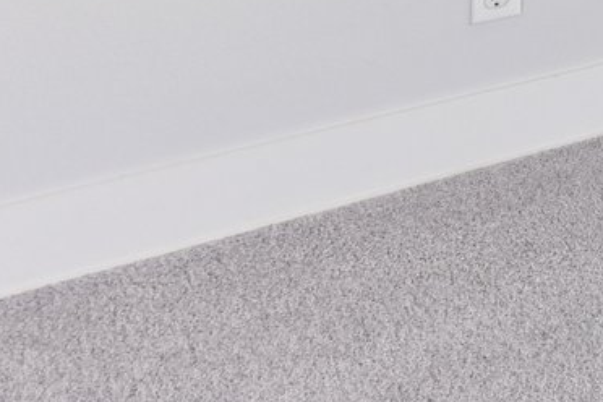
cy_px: -447
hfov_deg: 14.3
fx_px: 1290
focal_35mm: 77
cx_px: 1514
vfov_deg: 14.2
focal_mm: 14
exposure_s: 1/40
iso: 400
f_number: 8
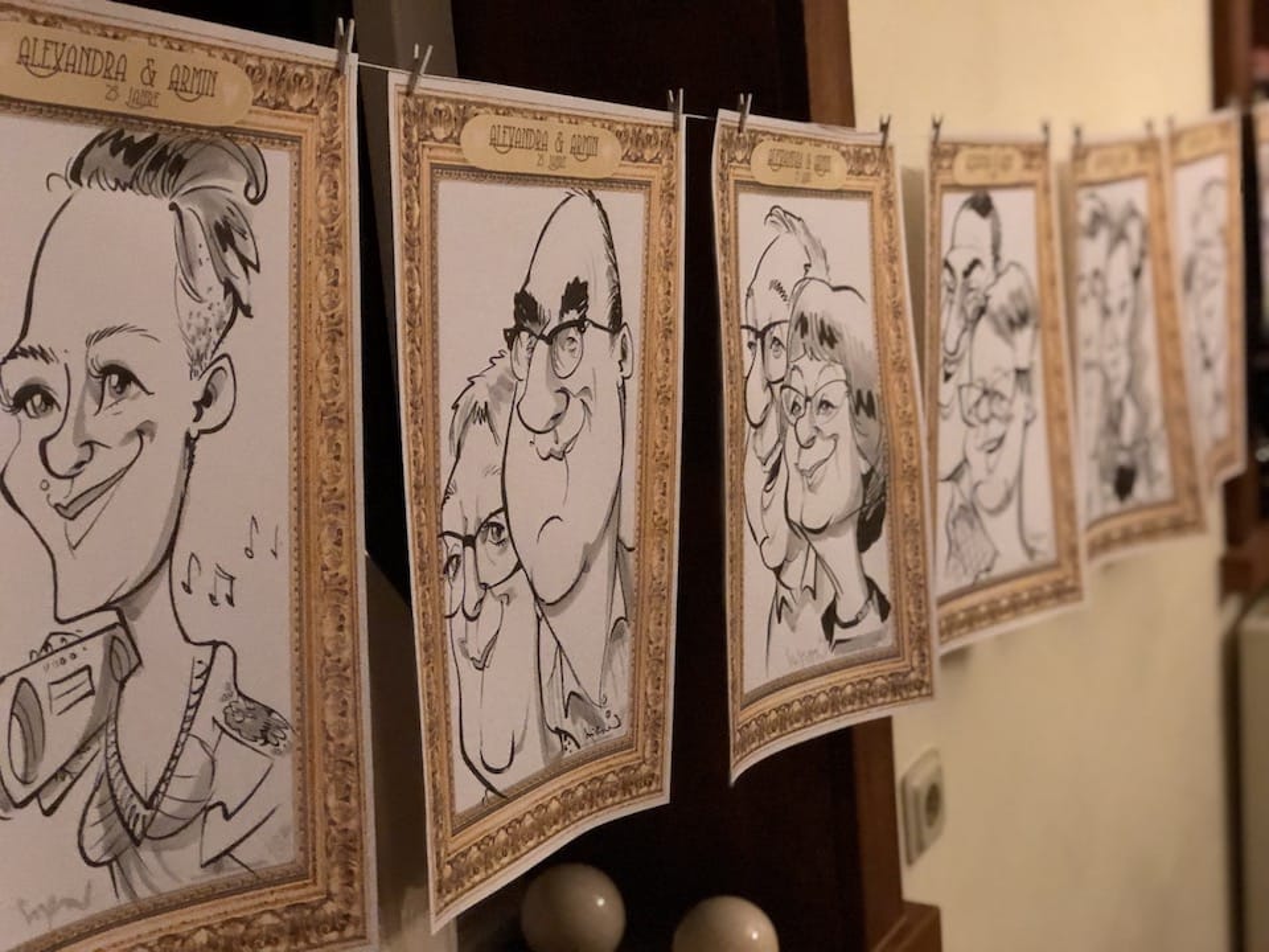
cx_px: 634
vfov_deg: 25.7
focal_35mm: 57
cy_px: 476
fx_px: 2090
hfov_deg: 33.8
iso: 1250
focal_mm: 6.6
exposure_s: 1/50
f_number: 2.8
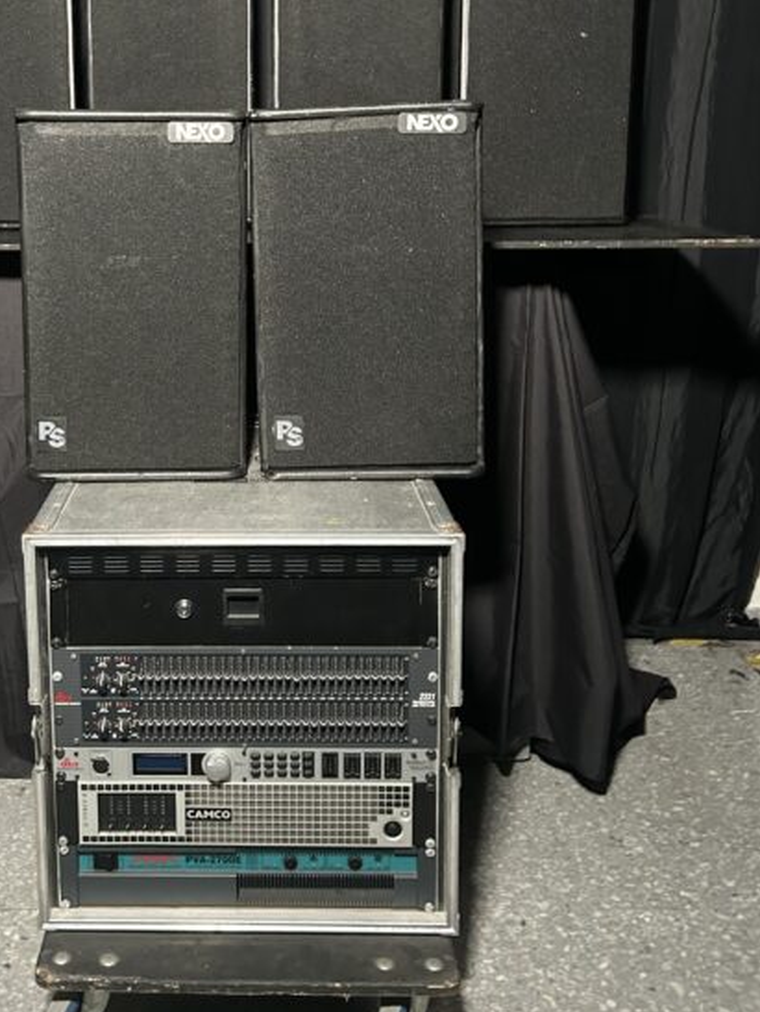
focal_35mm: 38
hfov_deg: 37.1
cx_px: 222
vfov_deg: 48.0
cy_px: 324
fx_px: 1111
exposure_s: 1/33
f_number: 1.5
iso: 640
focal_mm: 5.7
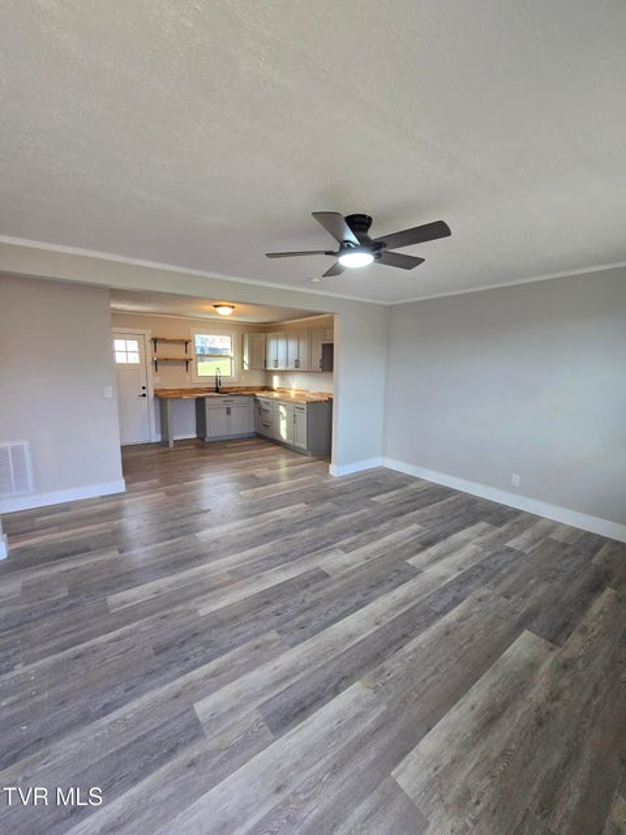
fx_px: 313
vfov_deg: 106.2
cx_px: 313
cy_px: 418
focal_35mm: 13
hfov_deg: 89.9
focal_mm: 2.2
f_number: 2.2
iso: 160
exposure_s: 1/60
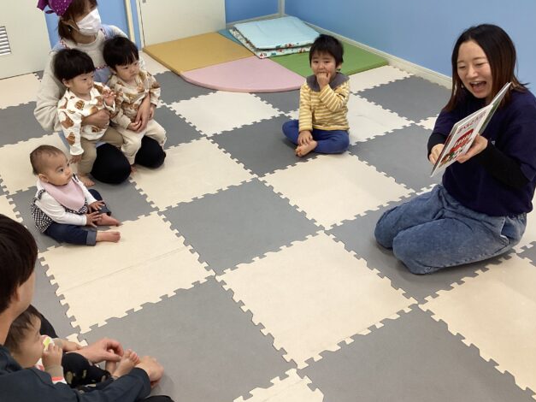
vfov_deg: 37.6
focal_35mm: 38
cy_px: 164
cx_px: 246
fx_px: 588
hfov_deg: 48.9
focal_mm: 3.3
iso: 80
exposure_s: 1/50
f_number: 2.4
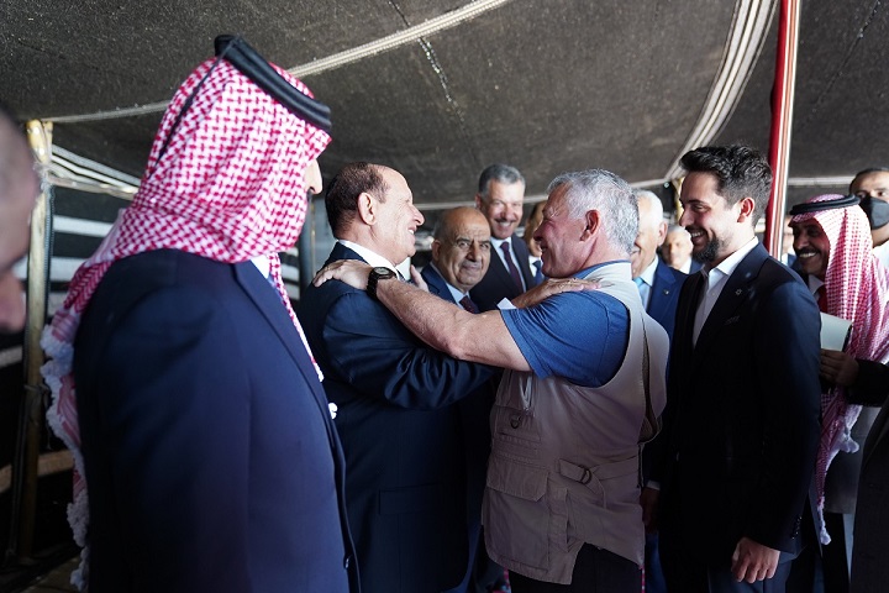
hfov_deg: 55.8
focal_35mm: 34
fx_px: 840
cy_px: 296
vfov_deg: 38.9
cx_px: 444
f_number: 2.8
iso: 2000
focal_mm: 34
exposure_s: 1/200
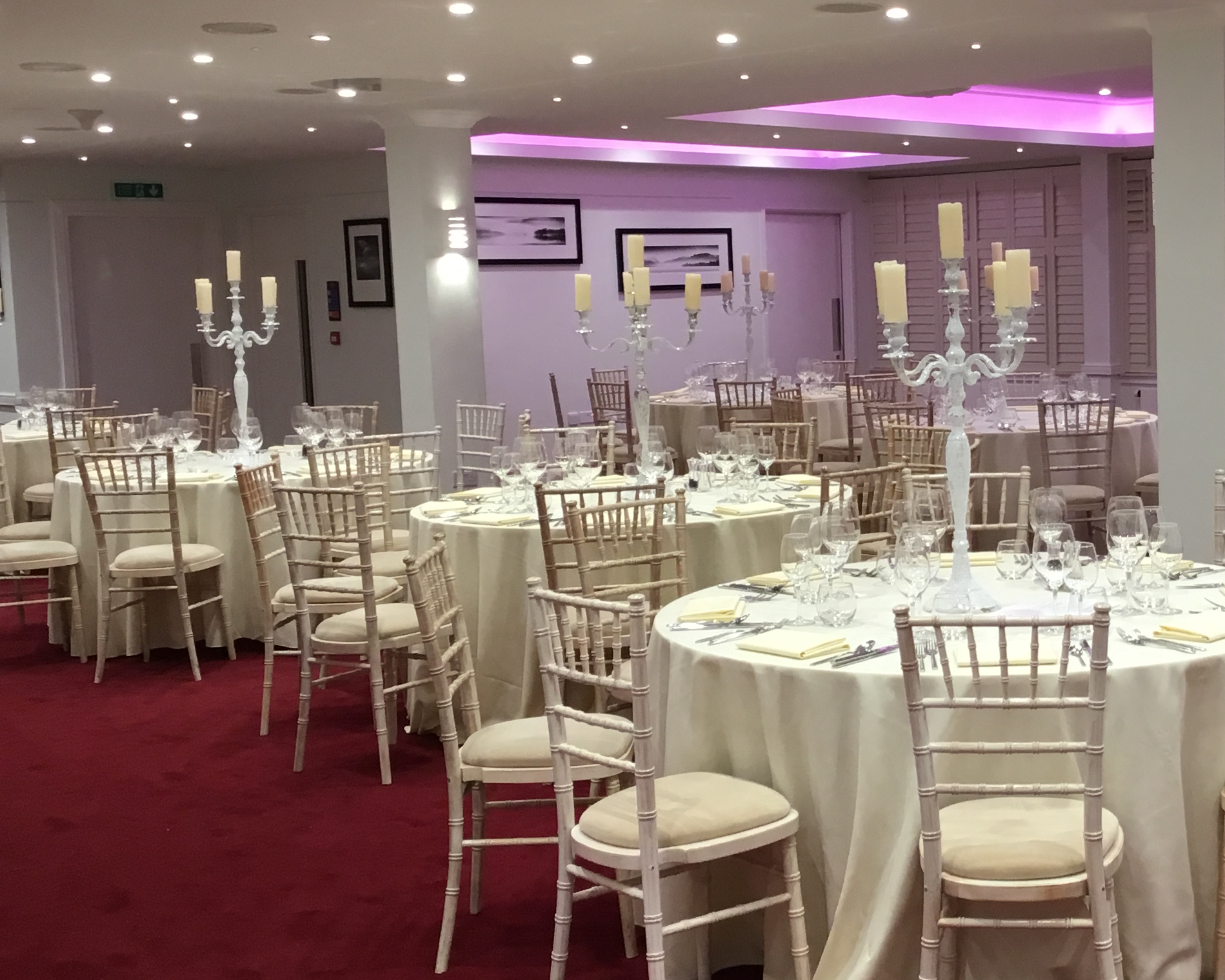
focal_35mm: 52
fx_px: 1885
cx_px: 979
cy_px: 485
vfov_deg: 29.1
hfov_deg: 34.9
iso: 80
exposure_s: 1/33
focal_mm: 3.3
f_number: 2.4
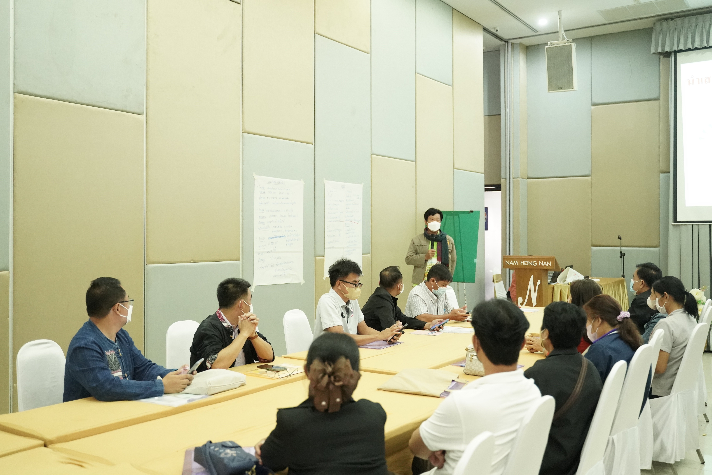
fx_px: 692
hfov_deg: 54.4
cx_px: 356
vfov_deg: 37.9
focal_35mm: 35
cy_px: 238
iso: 10000
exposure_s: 1/160
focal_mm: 35
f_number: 2.8
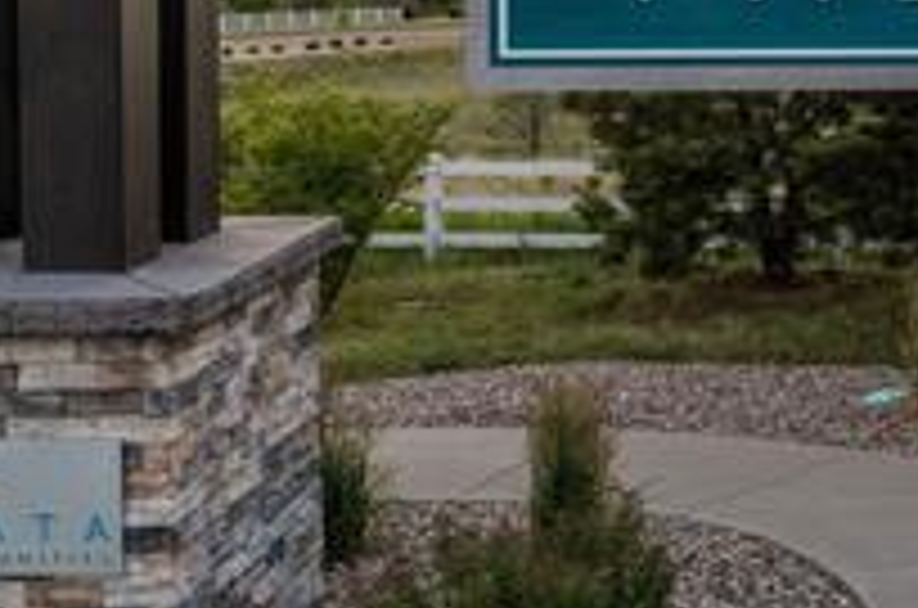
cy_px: 52
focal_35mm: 88
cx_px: 1134
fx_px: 2239
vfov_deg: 15.3
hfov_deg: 21.4
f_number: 4.5
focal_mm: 10.26
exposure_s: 1/100
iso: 100
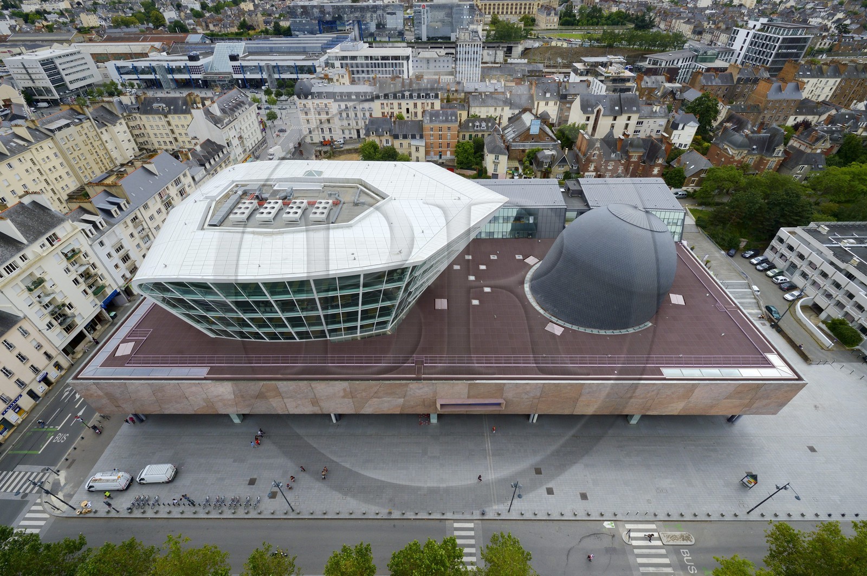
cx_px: 434
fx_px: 385
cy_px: 288
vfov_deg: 73.6
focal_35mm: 16
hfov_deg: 96.8
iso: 400
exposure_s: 1/200
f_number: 20
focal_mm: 16
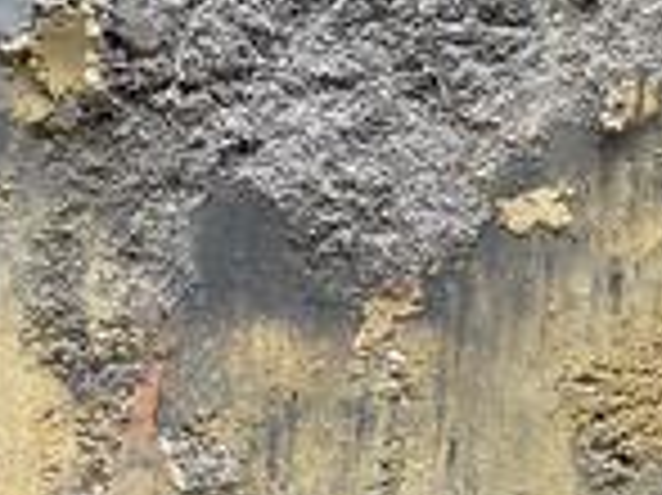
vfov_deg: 9.0
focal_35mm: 165
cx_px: 1394
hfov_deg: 10.8
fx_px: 3153
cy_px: 126
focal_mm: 4.2
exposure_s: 1/121
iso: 40
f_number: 1.6
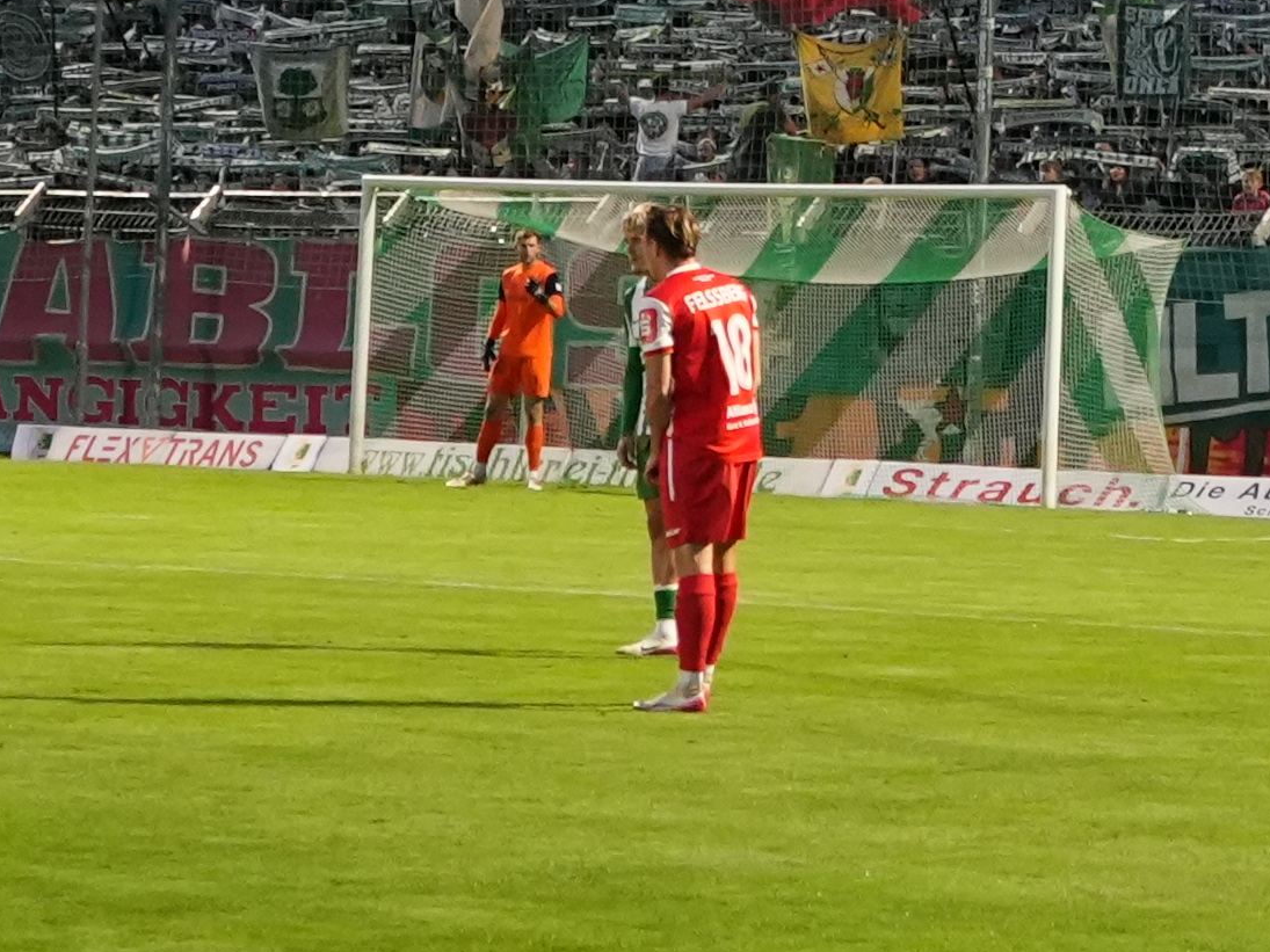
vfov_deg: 8.4
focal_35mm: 174
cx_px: 1574
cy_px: -194
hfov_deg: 11.1
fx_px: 6383
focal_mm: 29
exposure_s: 1/160
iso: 3200
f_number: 4
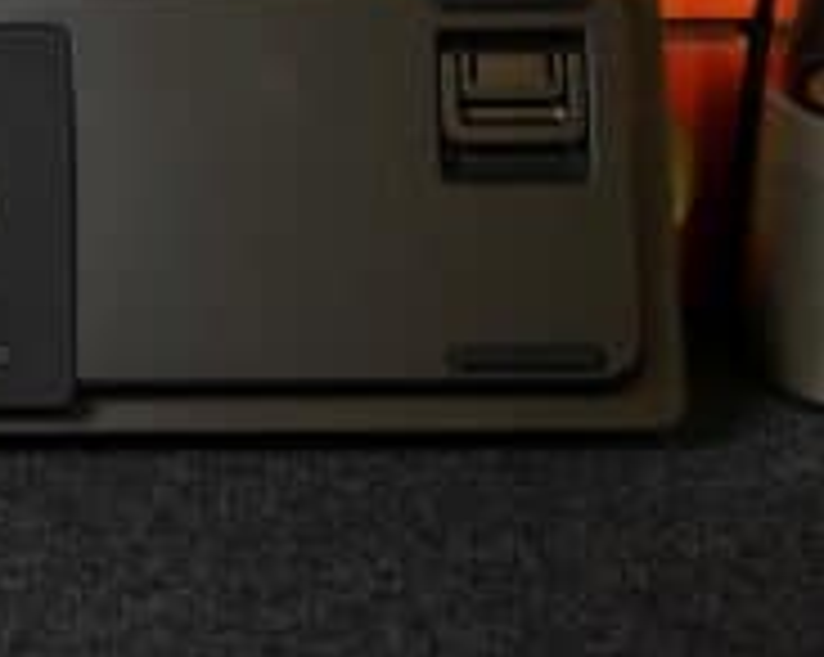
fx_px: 1998
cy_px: 243
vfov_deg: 18.7
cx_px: -50
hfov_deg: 22.2
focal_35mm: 82
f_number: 7.1
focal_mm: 41
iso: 800
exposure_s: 1/50
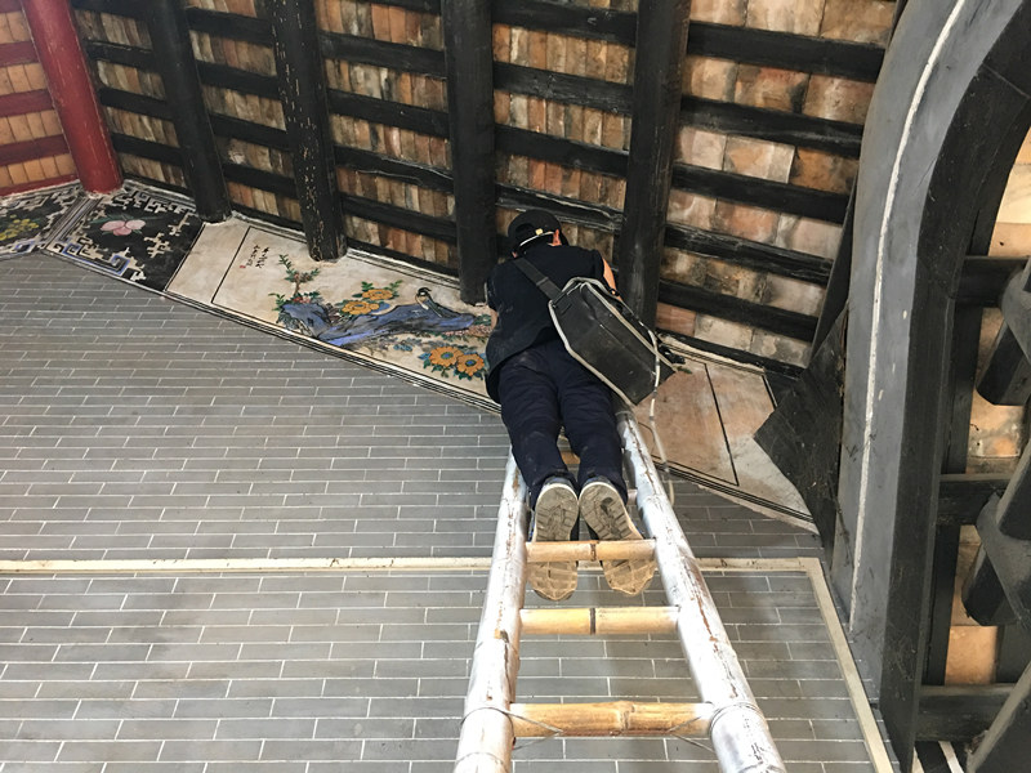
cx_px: 516
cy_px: 386
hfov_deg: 61.7
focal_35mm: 29
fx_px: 864
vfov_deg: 48.2
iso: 100
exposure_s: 1/10
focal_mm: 4.15
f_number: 2.2
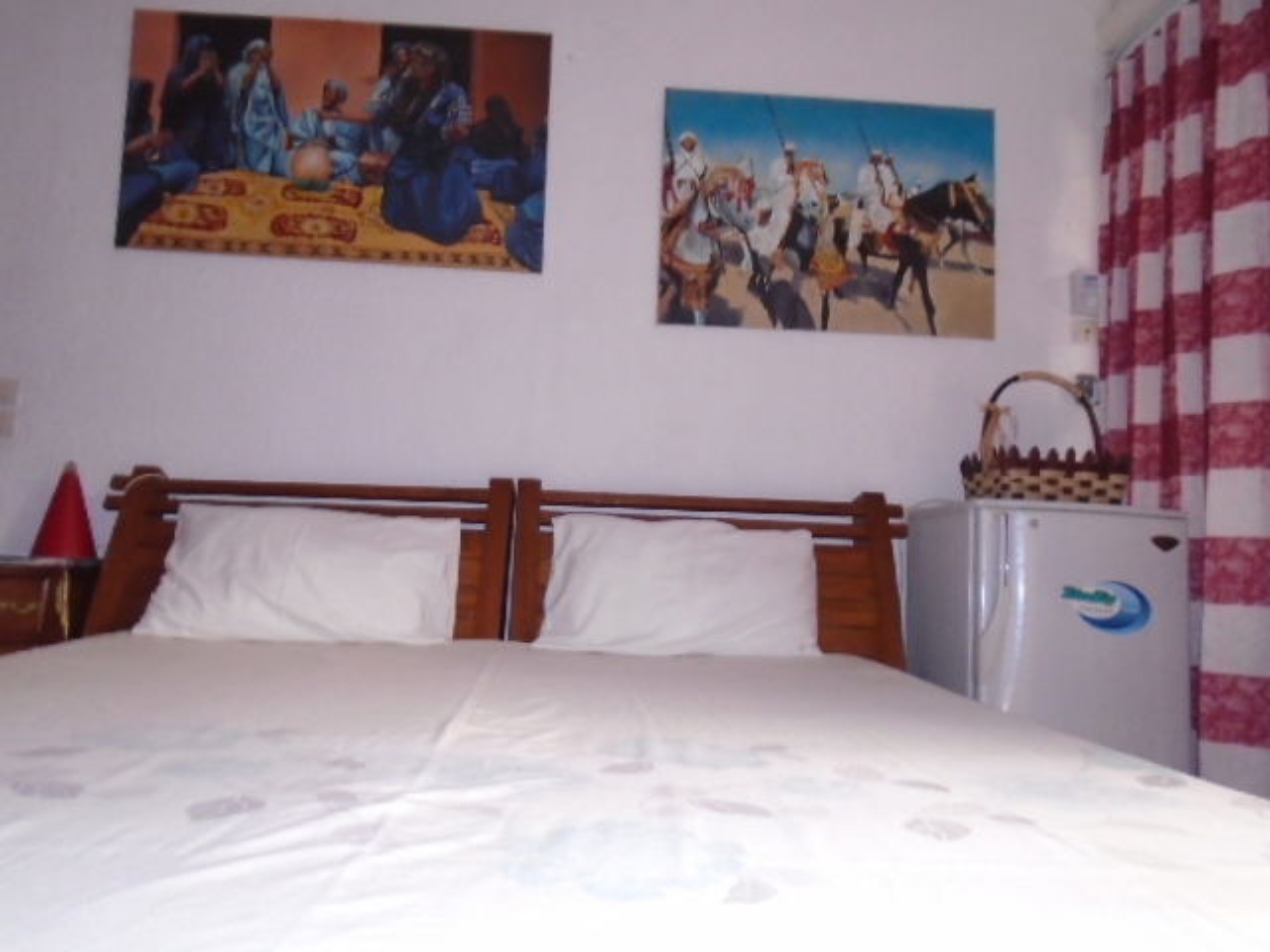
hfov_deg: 67.3
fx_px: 954
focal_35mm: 26
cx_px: 635
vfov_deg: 53.1
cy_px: 476
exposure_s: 1/125
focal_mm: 4.6
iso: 400
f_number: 3.2
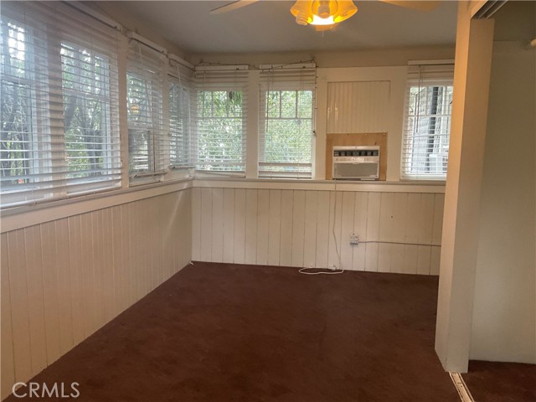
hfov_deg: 61.7
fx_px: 449
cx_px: 268
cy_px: 201
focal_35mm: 29
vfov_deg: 48.2
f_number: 1.8
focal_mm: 3
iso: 160
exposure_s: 1/60
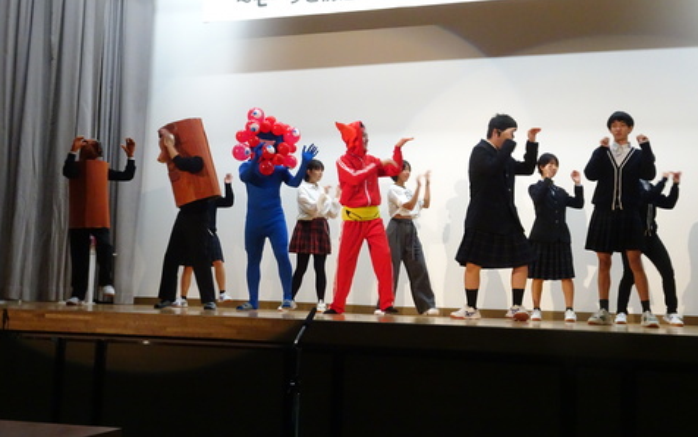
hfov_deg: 42.6
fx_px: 894
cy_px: 204
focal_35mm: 47
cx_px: 350
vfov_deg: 27.4
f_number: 4.5
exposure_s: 1/60
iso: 800
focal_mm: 7.58
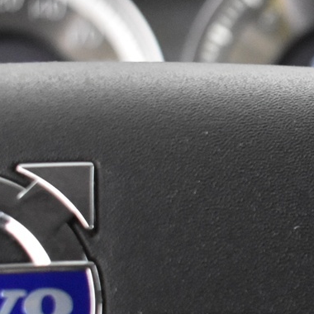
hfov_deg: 9.9
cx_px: 635
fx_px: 1673
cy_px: 283
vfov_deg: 10.7
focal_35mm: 163
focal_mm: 30
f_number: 4.2
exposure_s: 1/20
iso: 3200
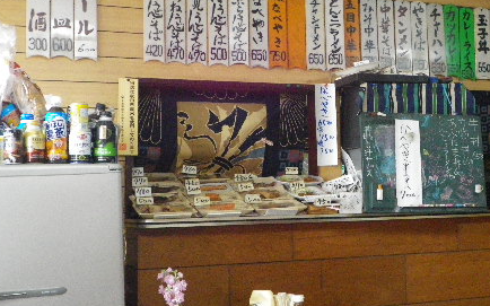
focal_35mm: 61
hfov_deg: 33.1
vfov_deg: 21.3
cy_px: 147
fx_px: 814
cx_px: 344
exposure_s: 1/80
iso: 800
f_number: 3
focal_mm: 6.9
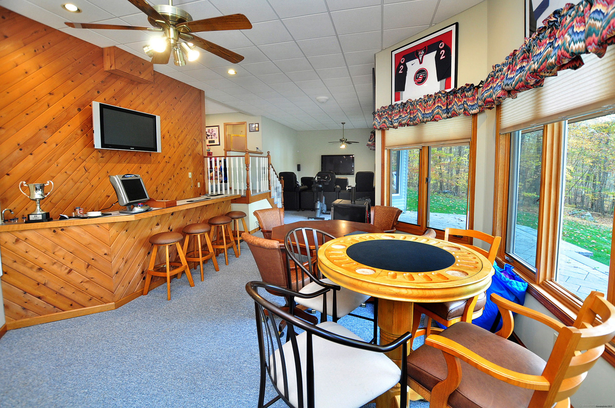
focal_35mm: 15
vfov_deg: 77.2
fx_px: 256
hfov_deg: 100.5
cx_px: 308
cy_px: 204
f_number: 4.5
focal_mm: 10
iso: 640
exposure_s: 1/20
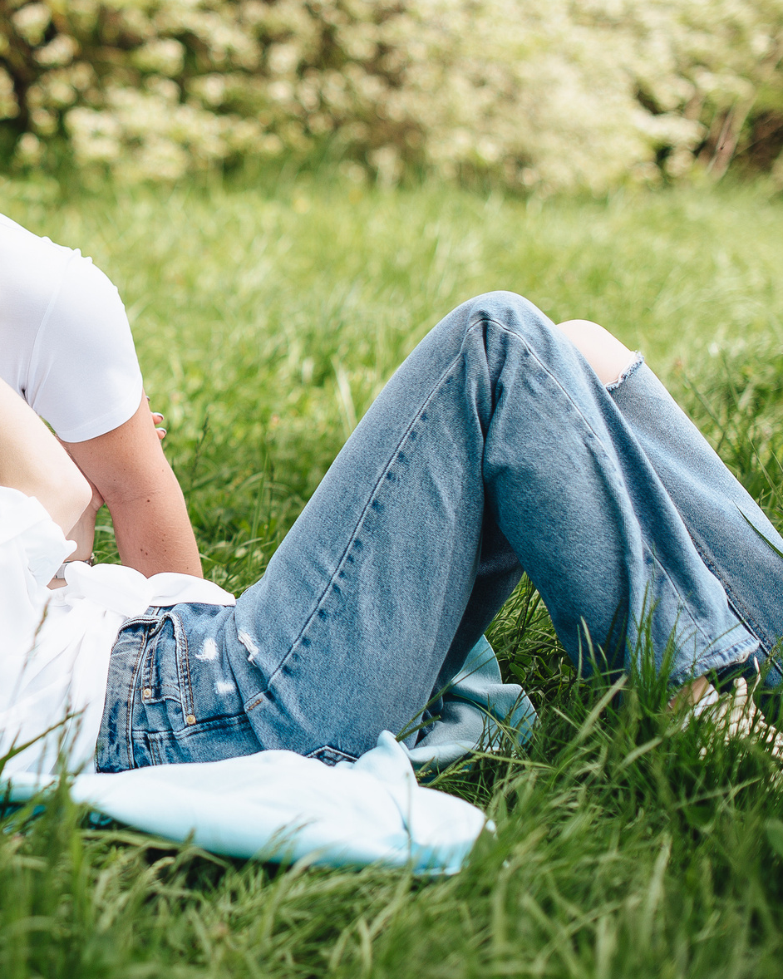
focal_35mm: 102
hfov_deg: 14.7
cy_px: 310
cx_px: -111
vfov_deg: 18.7
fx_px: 2955
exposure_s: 1/1000
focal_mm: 50
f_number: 2.5
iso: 100
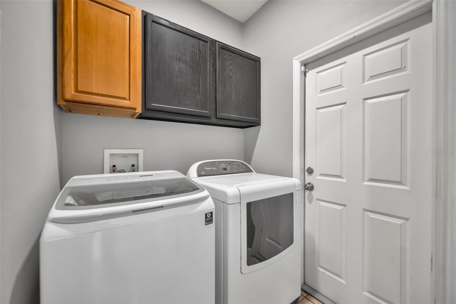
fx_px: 177
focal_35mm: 14
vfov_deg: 81.2
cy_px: 152
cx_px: 228
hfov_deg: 104.3
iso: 1000
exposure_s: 1/125
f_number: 2.8
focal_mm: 14
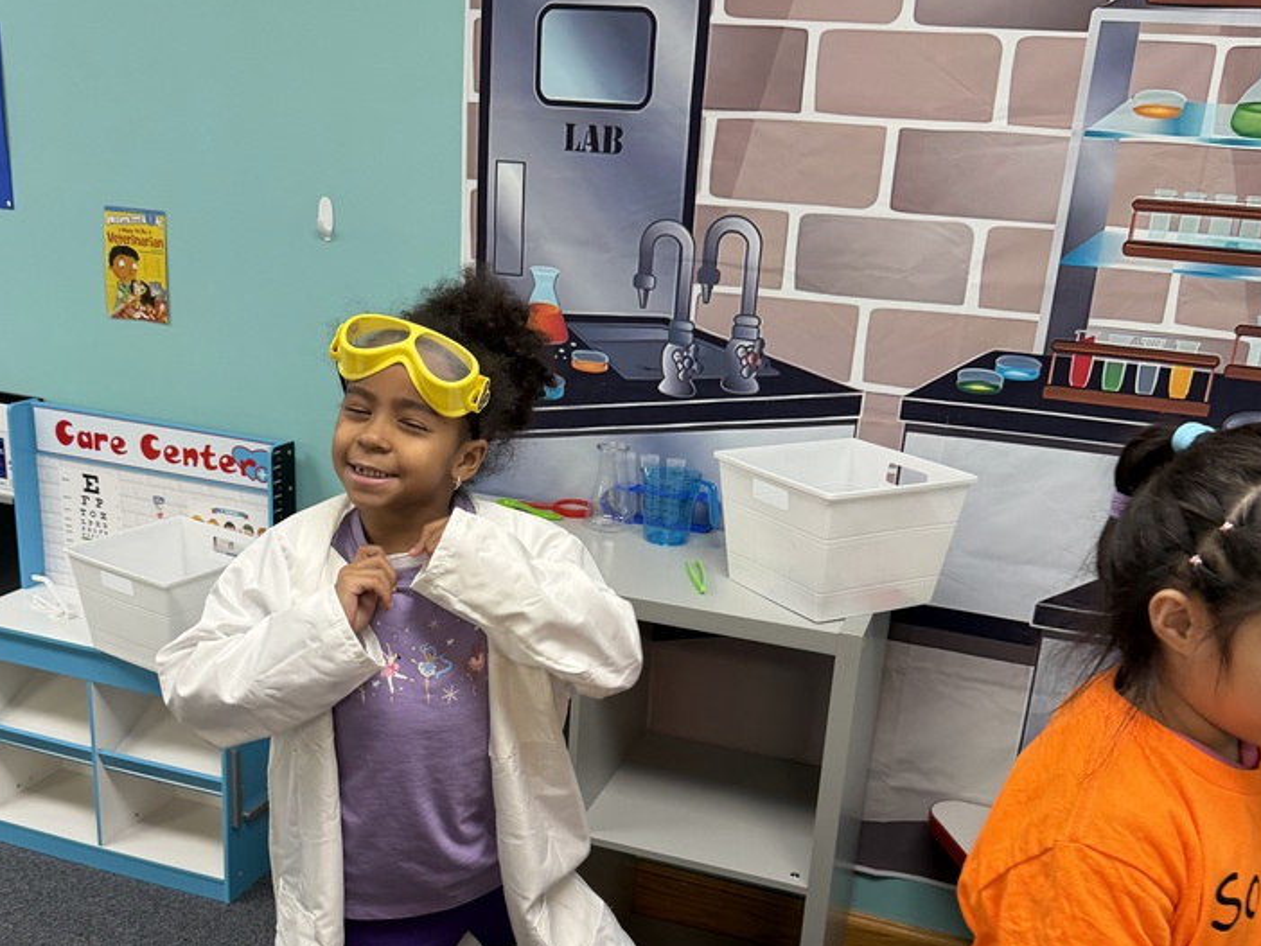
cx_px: 604
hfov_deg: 52.6
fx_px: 1275
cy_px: 610
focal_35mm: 35
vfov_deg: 40.3
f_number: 1.78
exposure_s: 1/60
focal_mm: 6.76
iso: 200
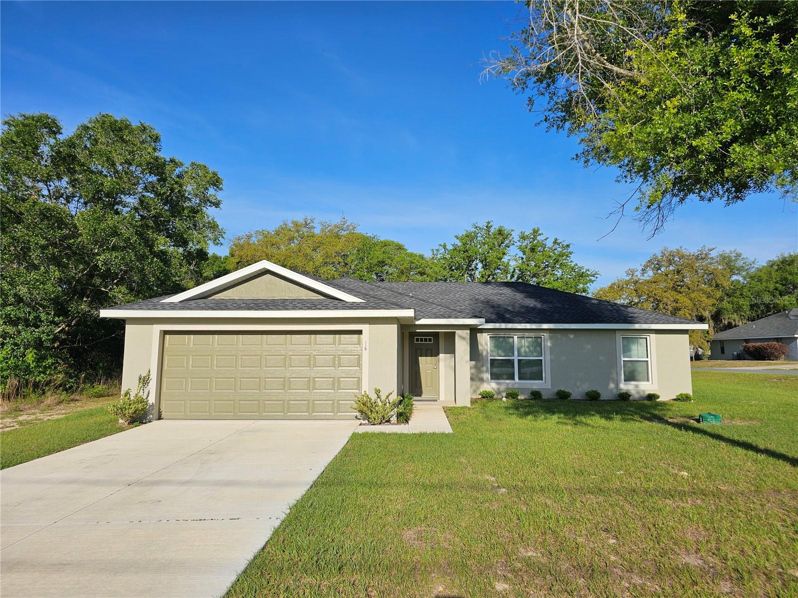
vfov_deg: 58.9
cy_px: 299
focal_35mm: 23
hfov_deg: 73.9
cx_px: 399
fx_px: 530
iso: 10
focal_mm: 6.3
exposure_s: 1/1321
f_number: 1.7
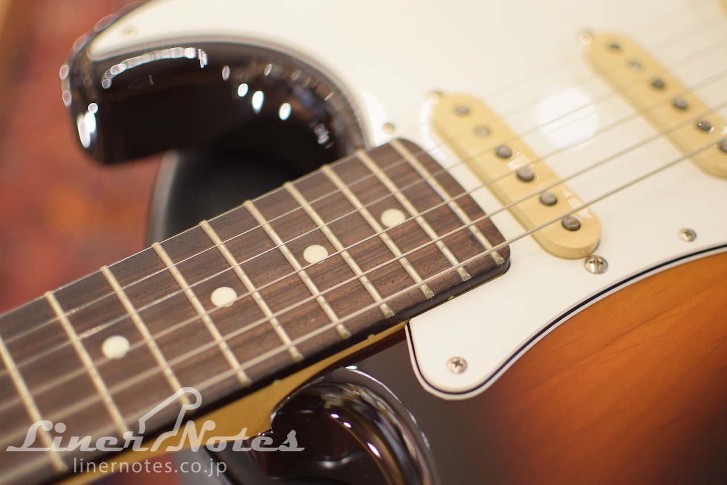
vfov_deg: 25.8
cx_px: 364
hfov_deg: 37.8
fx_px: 1060
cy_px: 242
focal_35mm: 52
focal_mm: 35
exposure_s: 1/80
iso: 400
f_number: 1.8
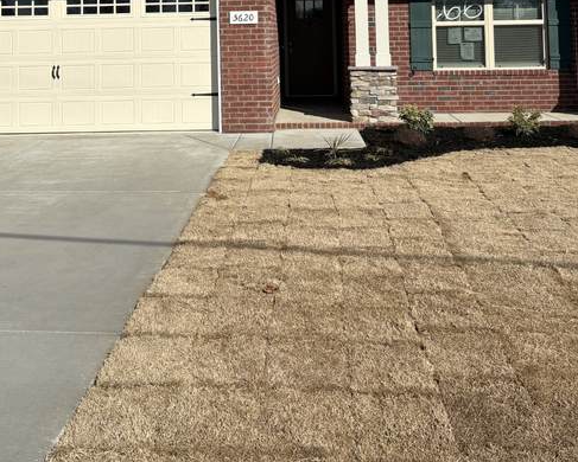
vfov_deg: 28.2
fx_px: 856
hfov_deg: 37.3
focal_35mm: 50
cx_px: 256
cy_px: -11
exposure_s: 1/6329
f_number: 1.6
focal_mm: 5.96
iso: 50
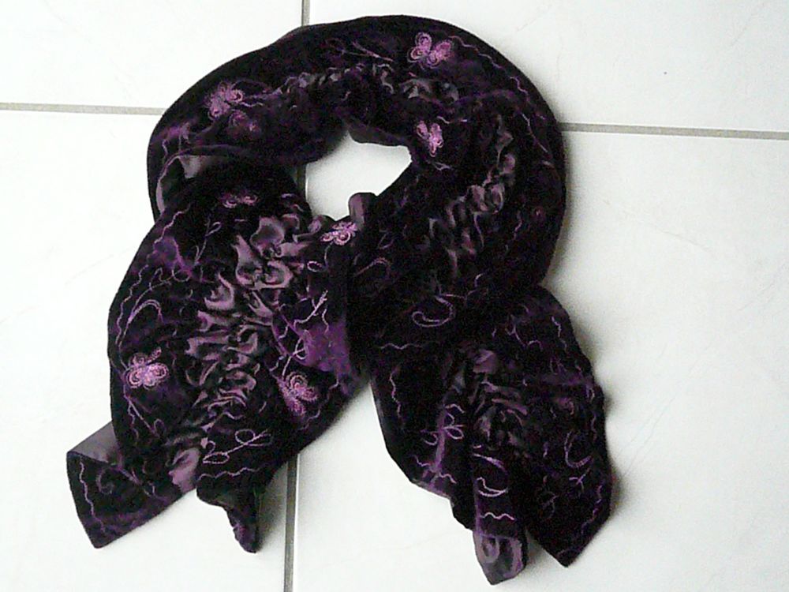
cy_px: 296
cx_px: 394
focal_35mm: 46
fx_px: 1048
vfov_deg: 31.5
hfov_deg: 41.2
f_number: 3.5
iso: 3200
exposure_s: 1/640
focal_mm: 7.5
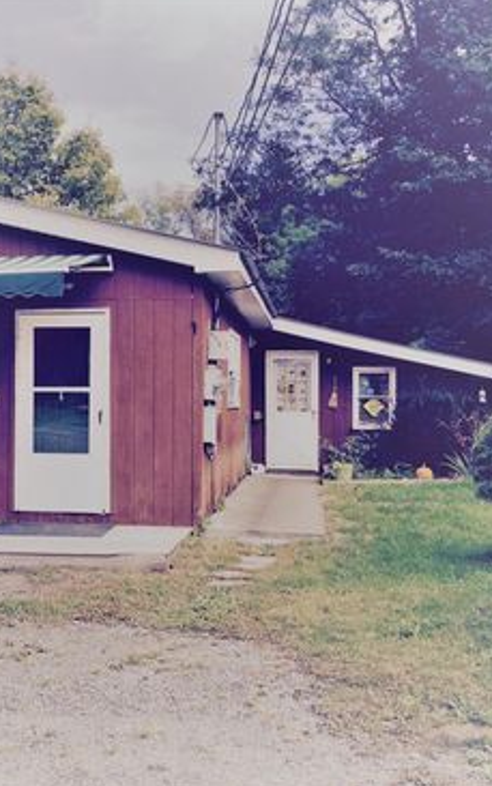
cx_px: 144
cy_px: 392
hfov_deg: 30.2
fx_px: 900
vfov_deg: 47.2
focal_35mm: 42
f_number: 2.2
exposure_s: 1/694
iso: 32
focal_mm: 4.15
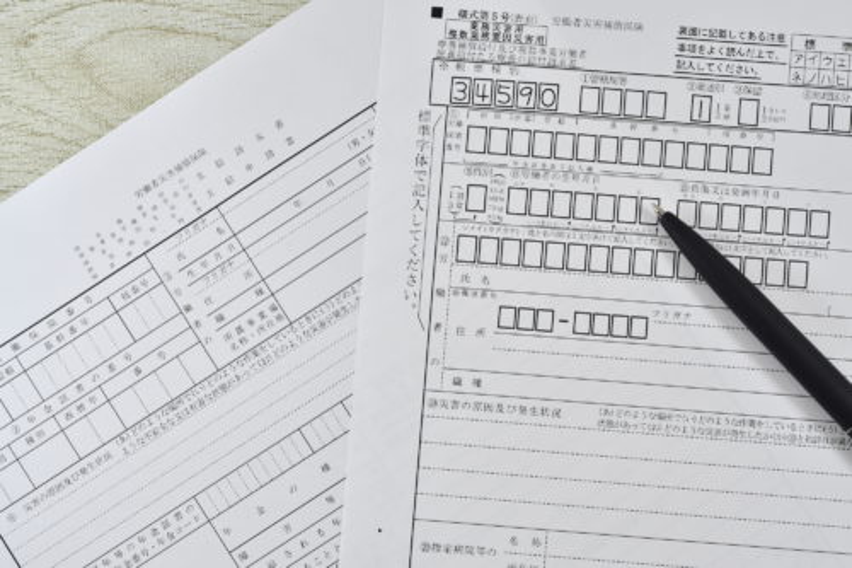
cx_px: 426
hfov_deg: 22.6
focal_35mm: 90
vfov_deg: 15.2
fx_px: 2129
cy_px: 284
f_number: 8
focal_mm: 60
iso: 280
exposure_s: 1/160
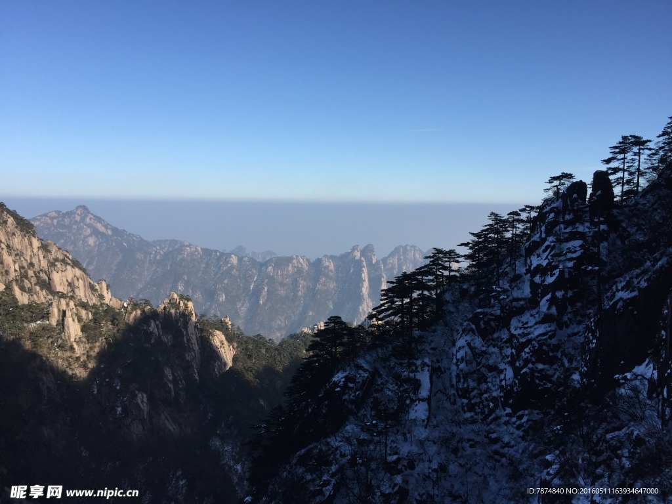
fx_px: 563
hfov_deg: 61.7
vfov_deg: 48.2
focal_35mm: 29
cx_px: 336
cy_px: 252
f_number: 2.2
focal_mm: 4.15
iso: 32
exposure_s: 1/1721
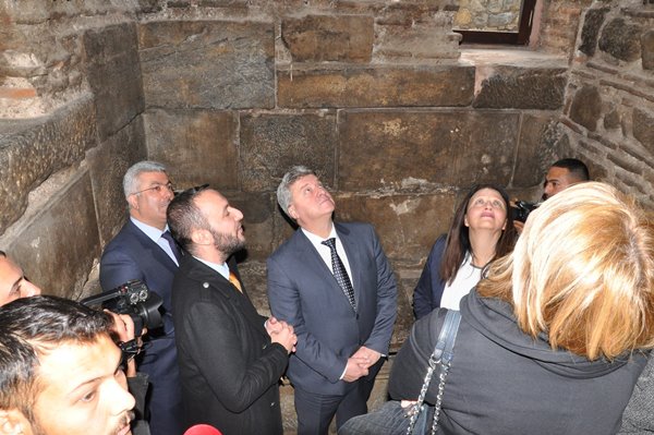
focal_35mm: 27
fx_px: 490
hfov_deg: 67.4
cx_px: 327
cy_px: 218
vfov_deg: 47.9
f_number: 16
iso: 1250
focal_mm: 18
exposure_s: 1/200
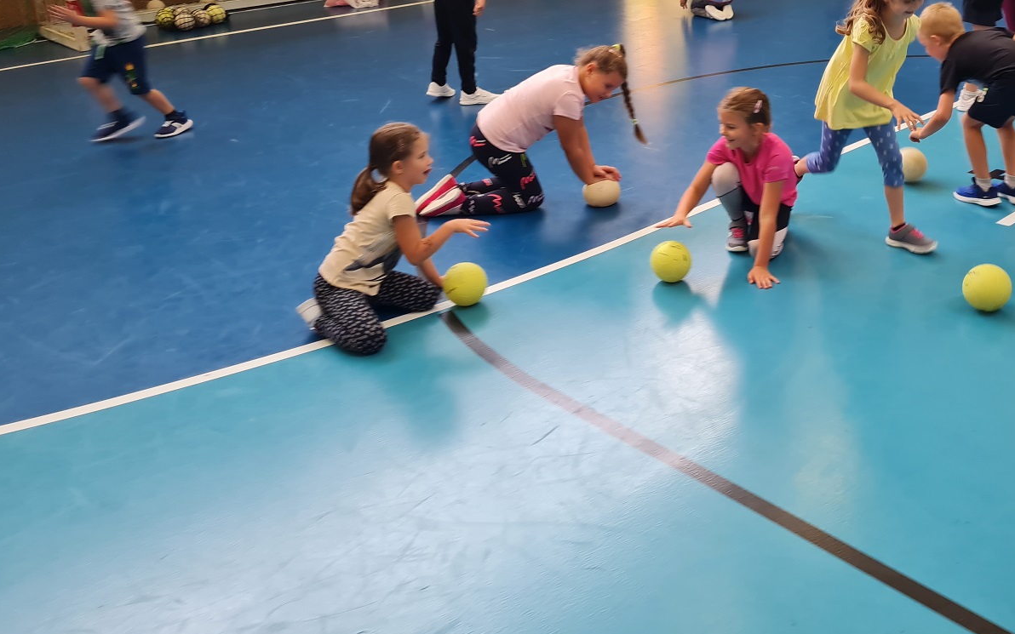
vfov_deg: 33.9
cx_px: 650
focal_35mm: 37
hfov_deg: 52.0
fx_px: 1023
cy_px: 184
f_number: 1.8
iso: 100
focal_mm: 5.4
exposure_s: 1/100
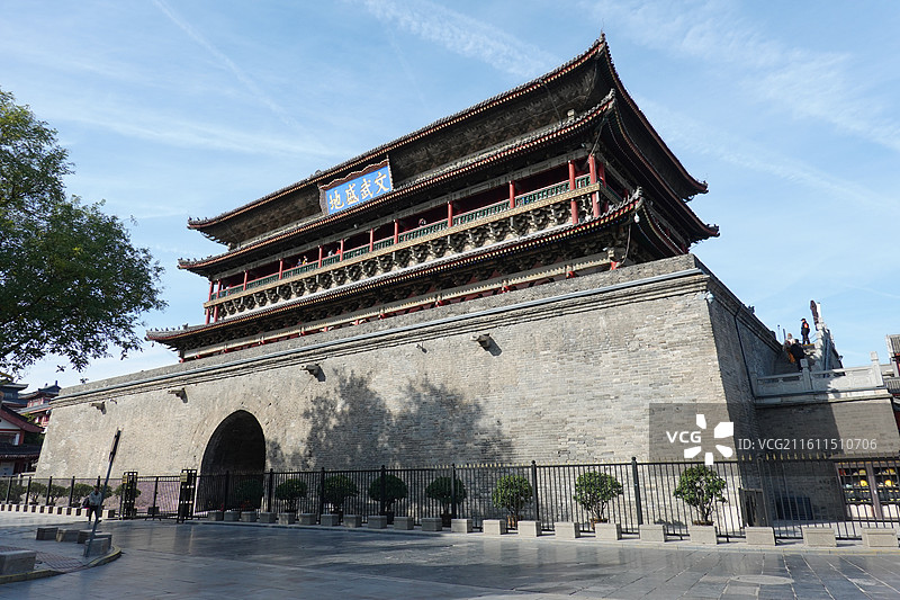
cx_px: 450
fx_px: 600
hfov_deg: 73.8
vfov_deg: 53.1
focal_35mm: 24
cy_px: 300
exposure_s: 1/400
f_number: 5.6
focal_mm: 9
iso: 125
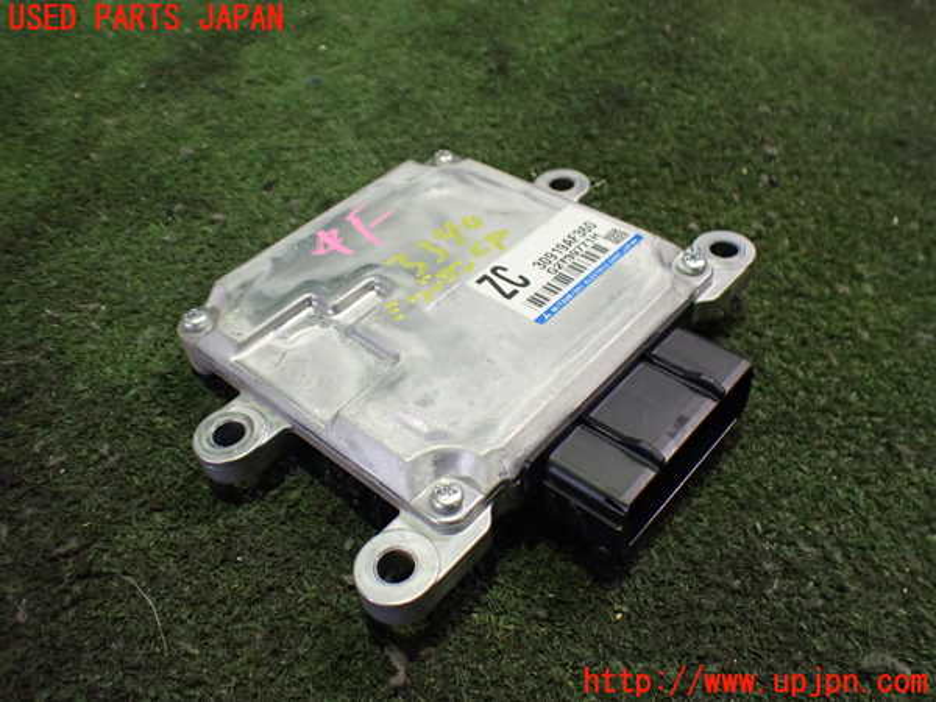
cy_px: 351
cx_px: 468
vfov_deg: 46.8
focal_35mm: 30
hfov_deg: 60.0
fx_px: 811
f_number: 2.3
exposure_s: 1/50
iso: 800
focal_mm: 5.4
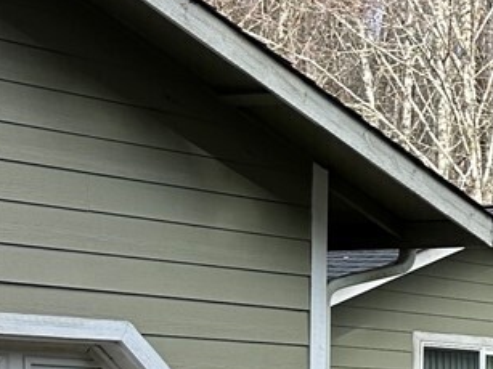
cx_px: 1277
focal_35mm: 125
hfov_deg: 11.9
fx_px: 1780
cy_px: 430
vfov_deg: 11.6
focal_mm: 6.86
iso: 80
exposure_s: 1/894
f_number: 1.78
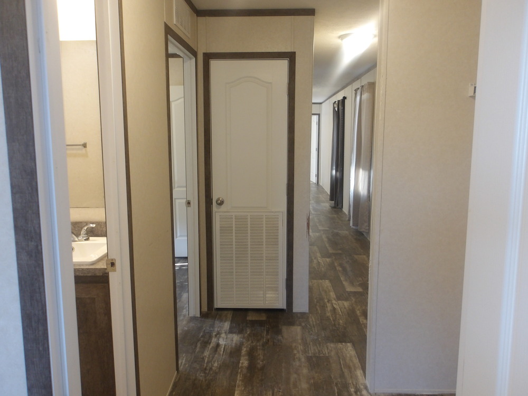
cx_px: 264
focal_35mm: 27
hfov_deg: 65.3
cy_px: 198
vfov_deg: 51.4
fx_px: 412
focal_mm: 4.9
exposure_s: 1/19
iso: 200
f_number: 3
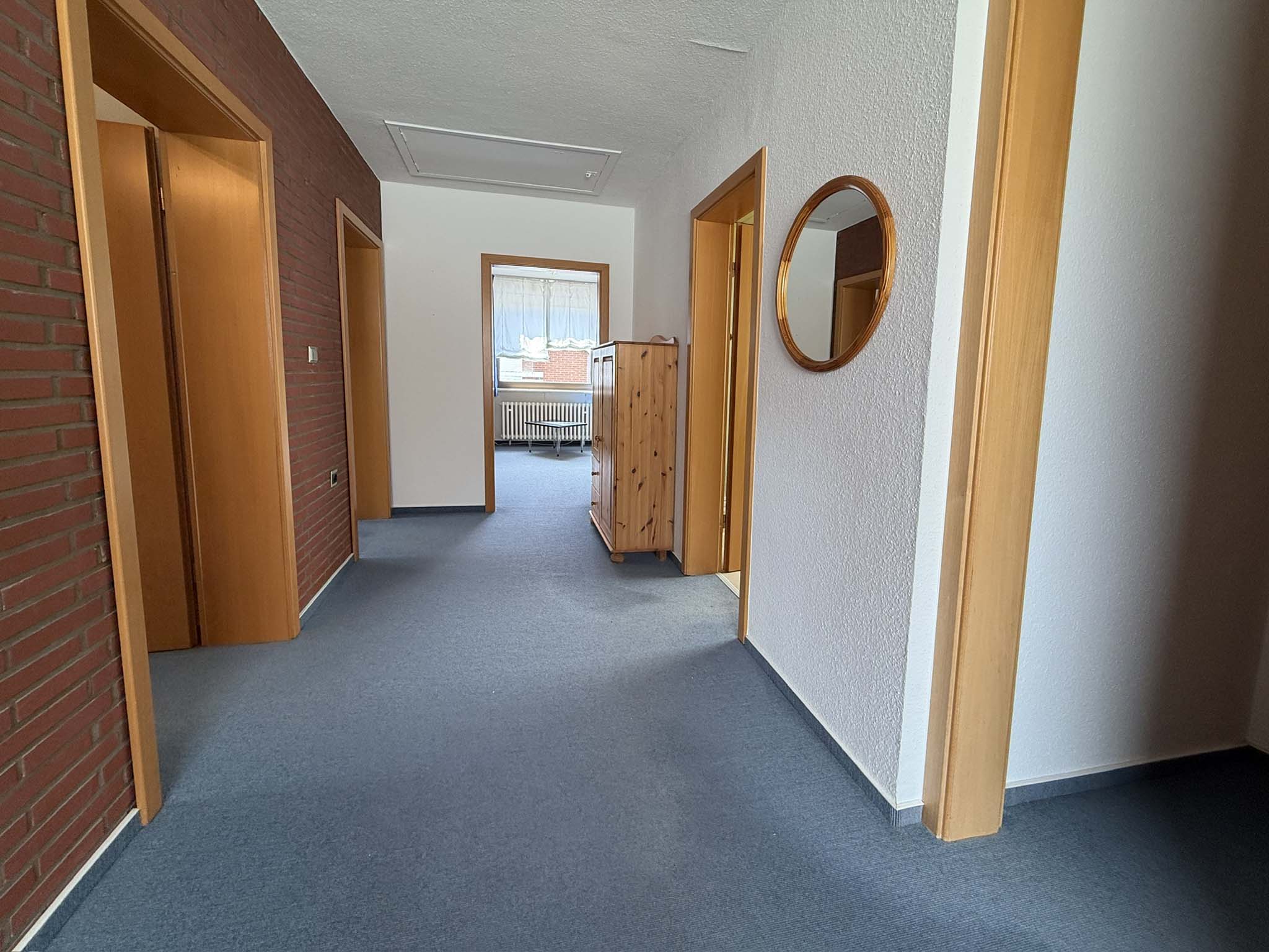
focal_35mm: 14
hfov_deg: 102.1
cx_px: 634
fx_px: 513
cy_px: 476
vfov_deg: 85.7
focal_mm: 2.22
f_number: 2.2
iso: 160
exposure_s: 1/100
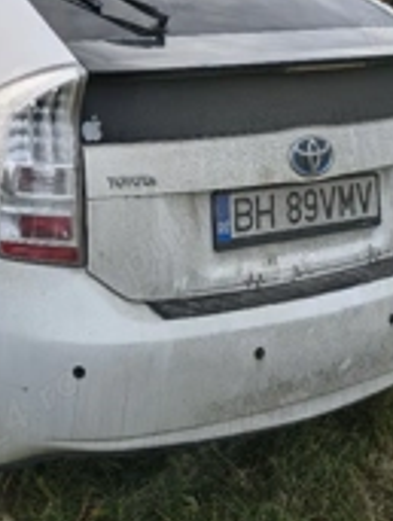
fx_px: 845
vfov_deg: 31.7
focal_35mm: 56
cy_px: 3
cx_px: 43
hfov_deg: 25.4
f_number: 1.8
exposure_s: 1/714
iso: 101
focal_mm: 5.56
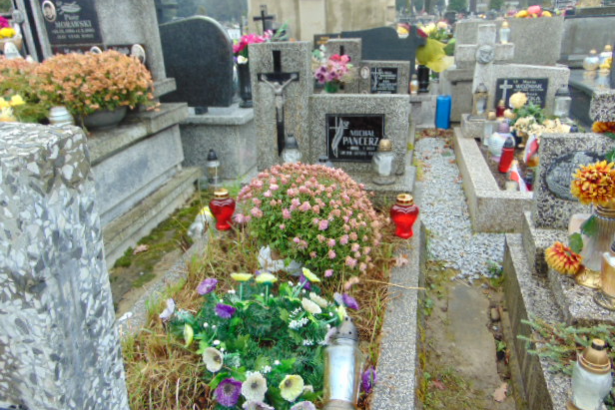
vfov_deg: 47.9
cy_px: 220
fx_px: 461
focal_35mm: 27
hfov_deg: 67.4
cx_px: 304
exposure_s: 1/80
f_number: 3
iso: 80
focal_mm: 4.5
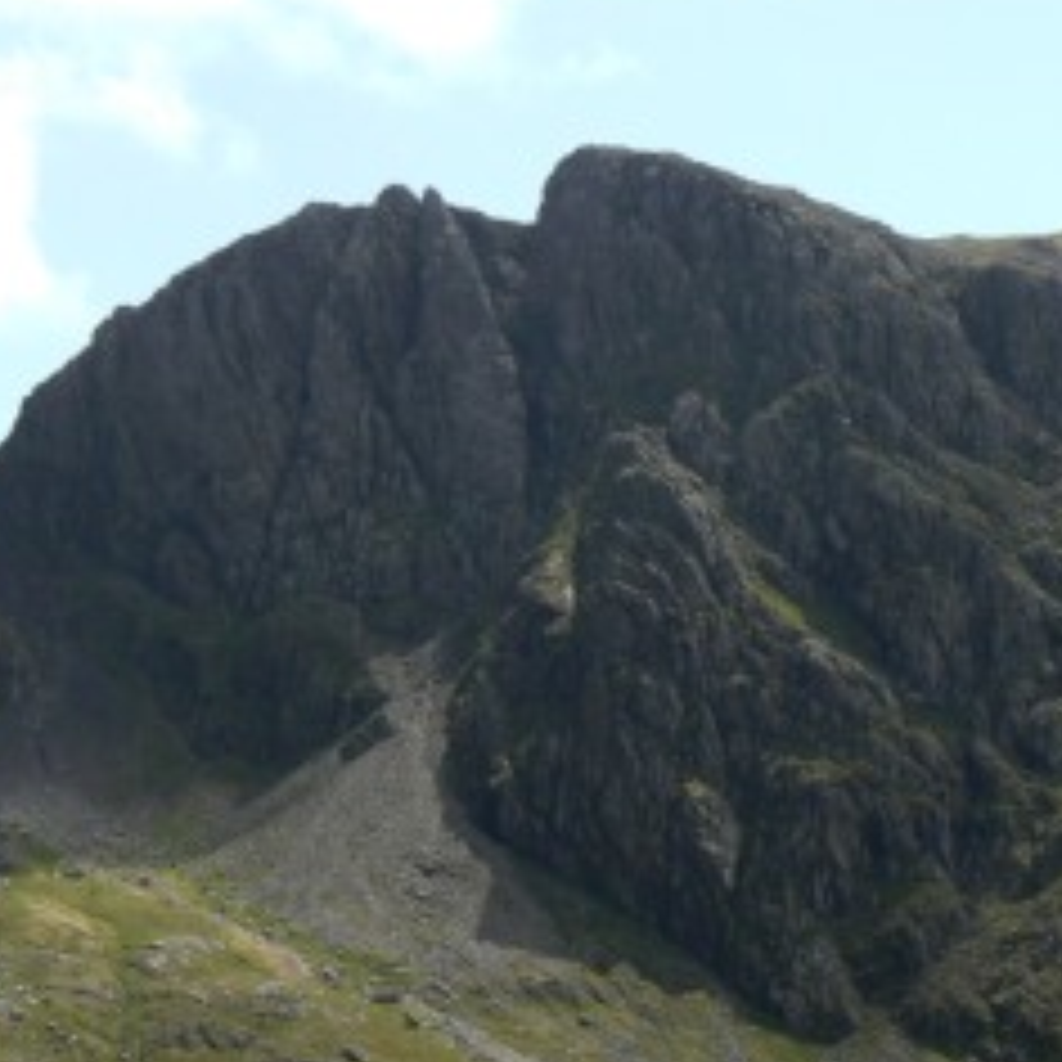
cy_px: 662
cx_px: 549
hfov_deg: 14.8
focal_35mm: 118
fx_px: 4096
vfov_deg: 14.8
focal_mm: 12.2
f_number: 5.6
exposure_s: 1/500
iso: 80
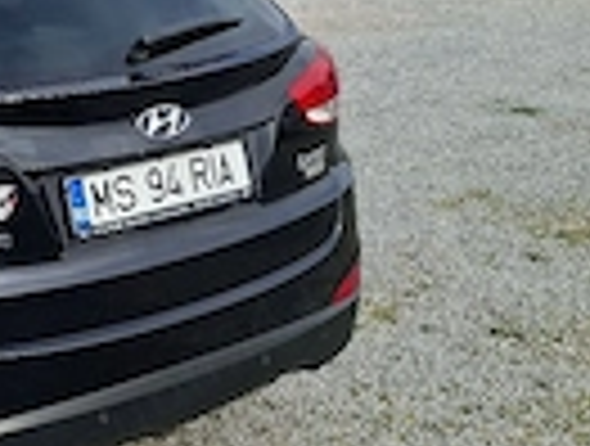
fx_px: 1196
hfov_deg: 25.8
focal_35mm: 70
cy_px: 63
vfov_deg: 20.8
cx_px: -45
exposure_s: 1/1429
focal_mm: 5.54
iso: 50
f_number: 1.8
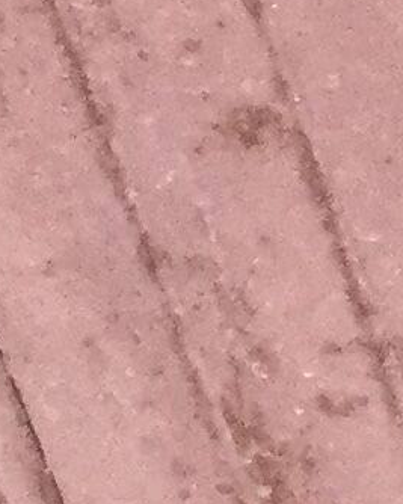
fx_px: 4415
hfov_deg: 4.2
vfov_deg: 6.5
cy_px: -154
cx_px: 2420
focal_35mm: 296
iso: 40
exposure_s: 1/33
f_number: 2.4
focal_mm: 3.3
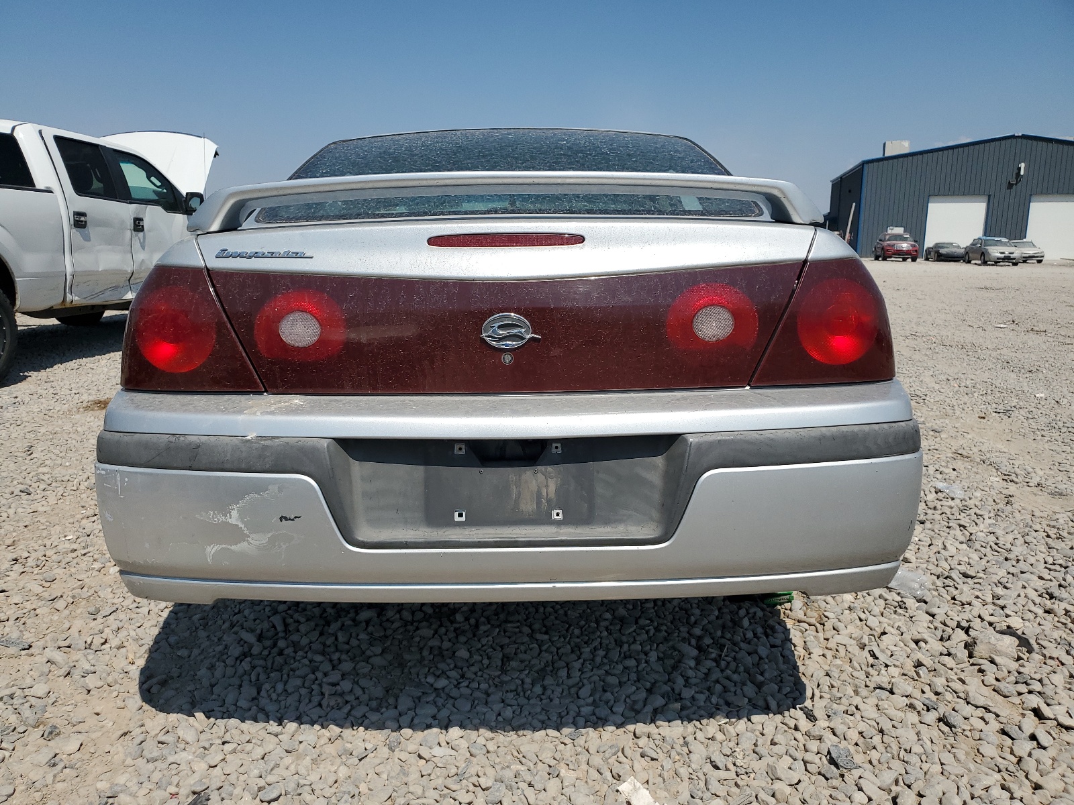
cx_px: 537
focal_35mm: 26
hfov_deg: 67.3
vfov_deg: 53.1
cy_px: 402
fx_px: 807
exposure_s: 1/10000
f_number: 1.5
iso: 50
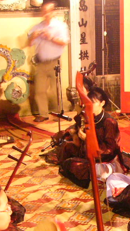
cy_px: 184
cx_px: 139
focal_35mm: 85
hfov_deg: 13.9
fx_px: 521
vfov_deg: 24.6
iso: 200
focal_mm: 6
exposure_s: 1/4
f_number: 2.8
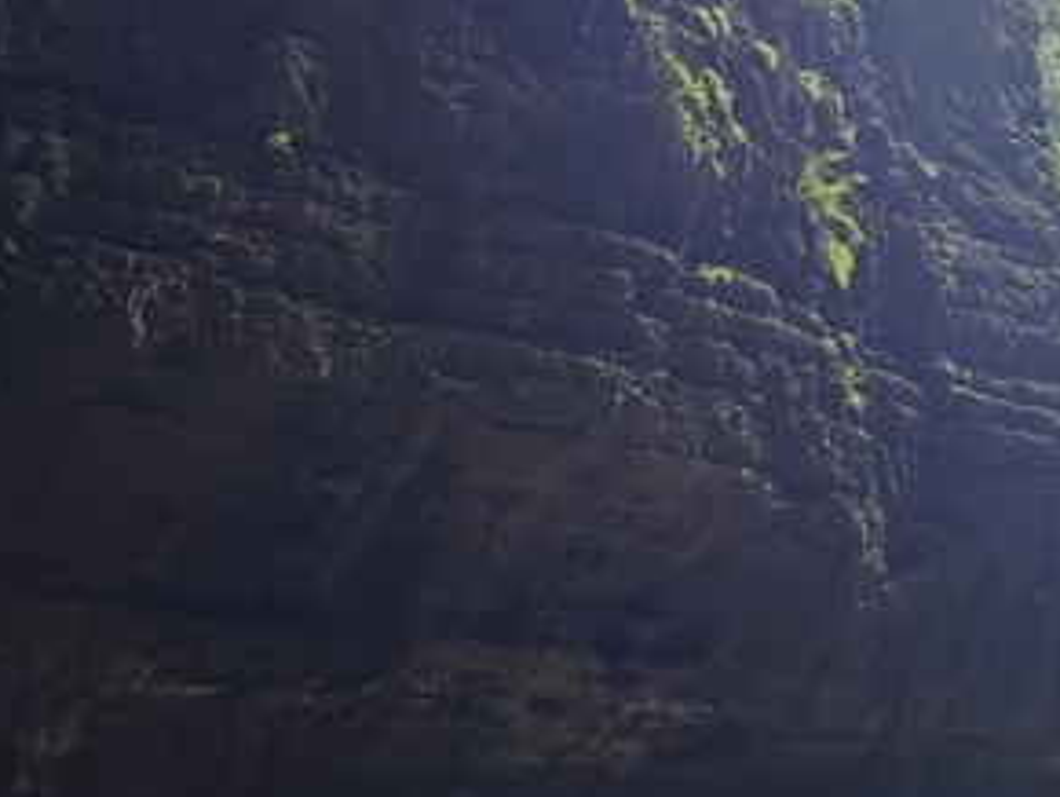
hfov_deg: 21.9
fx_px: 2452
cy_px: -258
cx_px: 1378
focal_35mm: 80
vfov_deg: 17.3
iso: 50
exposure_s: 1/127
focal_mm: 5.56
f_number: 1.6
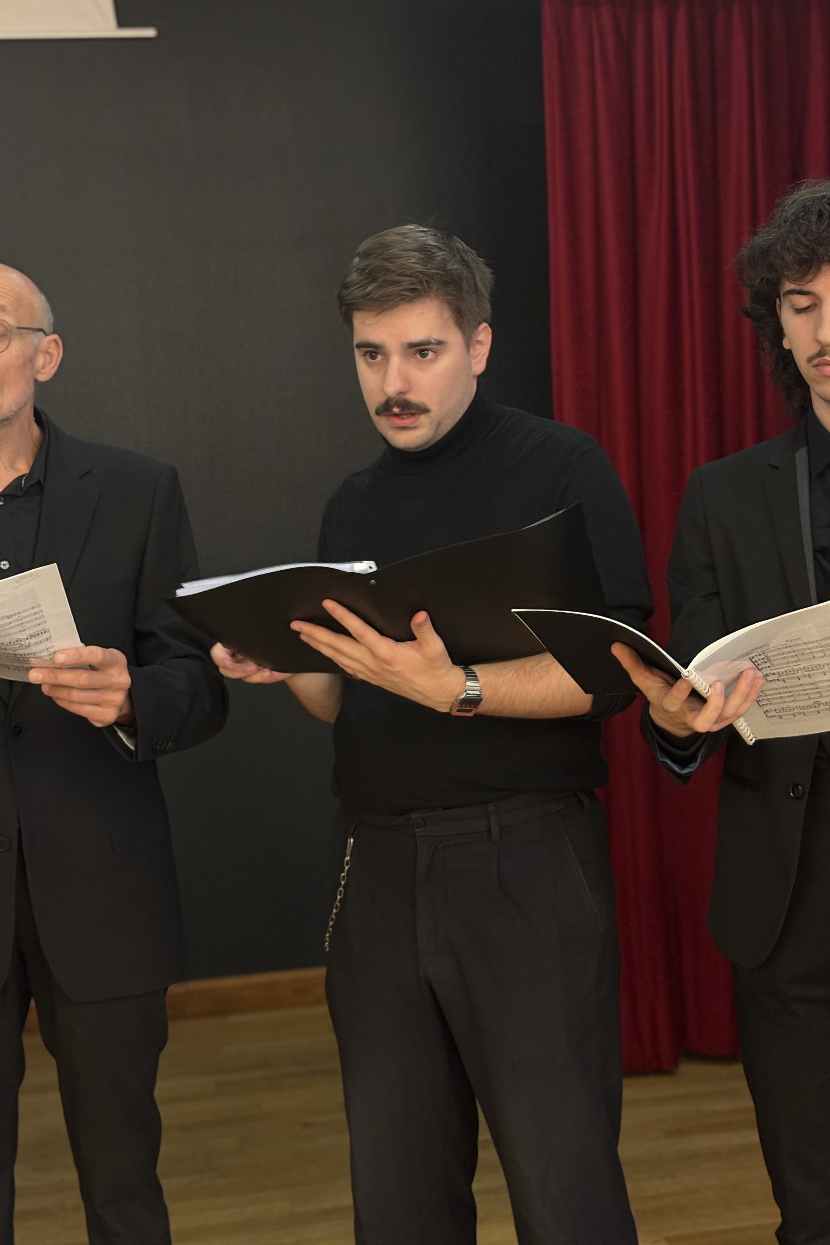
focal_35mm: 55
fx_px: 1902
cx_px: 418
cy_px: 627
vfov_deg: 36.2
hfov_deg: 24.6
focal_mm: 5.96
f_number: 1.6
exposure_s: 1/33
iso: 200
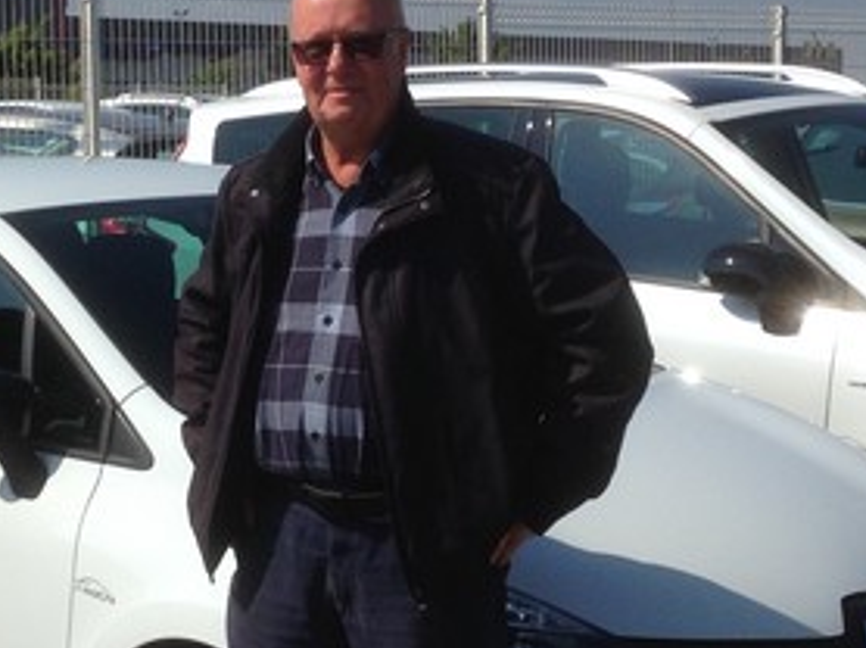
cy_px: 386
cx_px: 259
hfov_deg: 20.6
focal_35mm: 95
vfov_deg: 15.5
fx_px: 2375
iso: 50
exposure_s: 1/2710
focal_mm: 4.12
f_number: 2.4
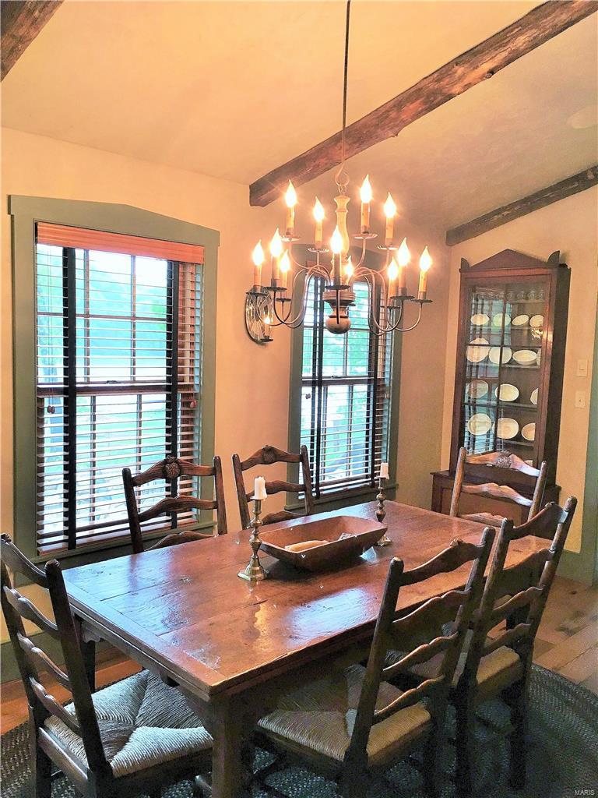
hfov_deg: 48.2
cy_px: 399
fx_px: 668
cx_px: 299
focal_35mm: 29
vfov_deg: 61.7
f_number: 2.2
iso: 80
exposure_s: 1/30
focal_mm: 4.15
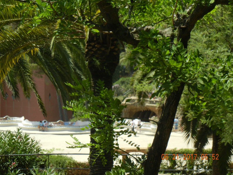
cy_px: 88
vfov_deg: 12.8
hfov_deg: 17.0
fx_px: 781
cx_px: 116
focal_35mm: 116
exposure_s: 1/611
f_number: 4.6
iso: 160
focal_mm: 20.9
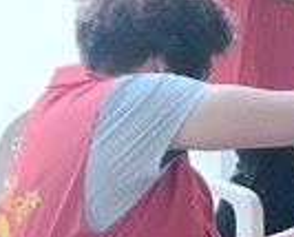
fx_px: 1430
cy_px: 164
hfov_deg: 10.3
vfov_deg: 9.4
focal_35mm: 164
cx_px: 681
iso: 20
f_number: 1.8
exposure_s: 1/40
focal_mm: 4
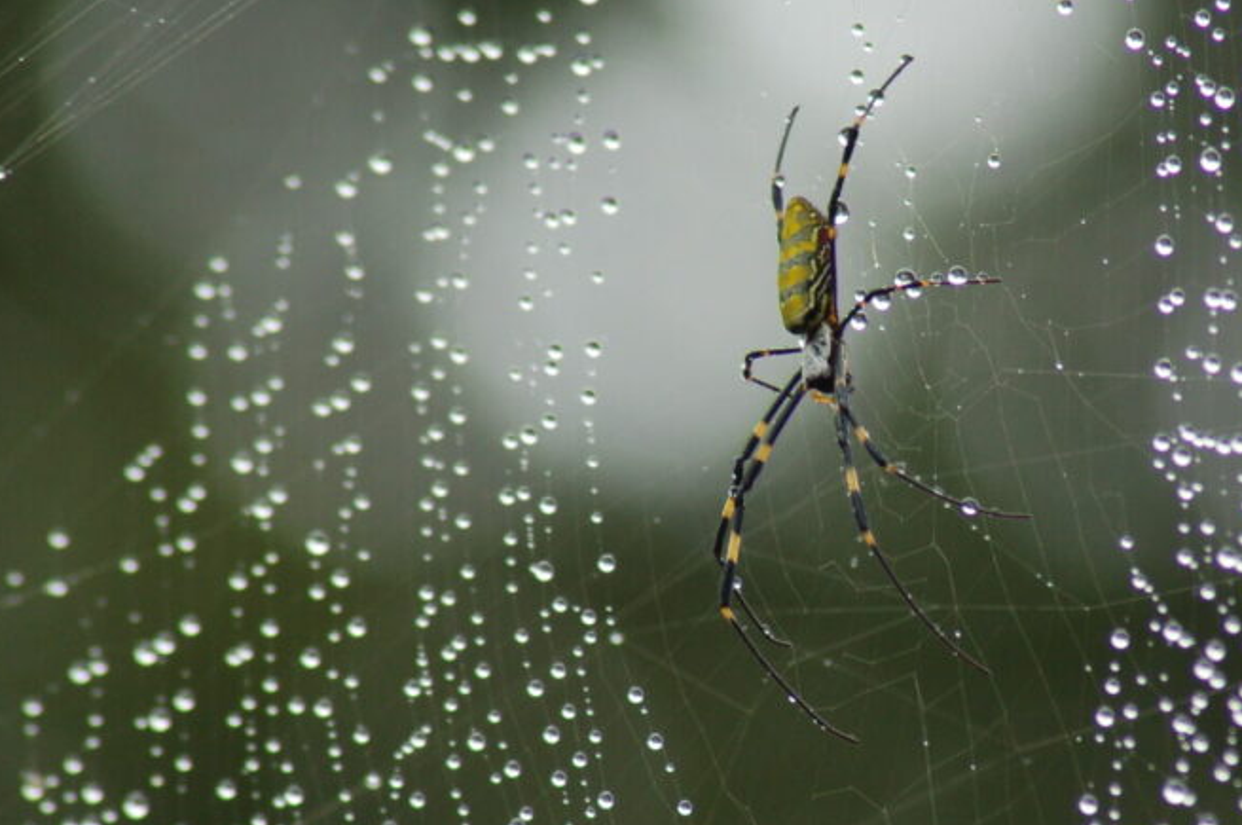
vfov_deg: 1.9
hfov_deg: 2.9
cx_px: 867
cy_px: 475
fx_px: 24258
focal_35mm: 704
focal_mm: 300
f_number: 9
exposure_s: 1/250
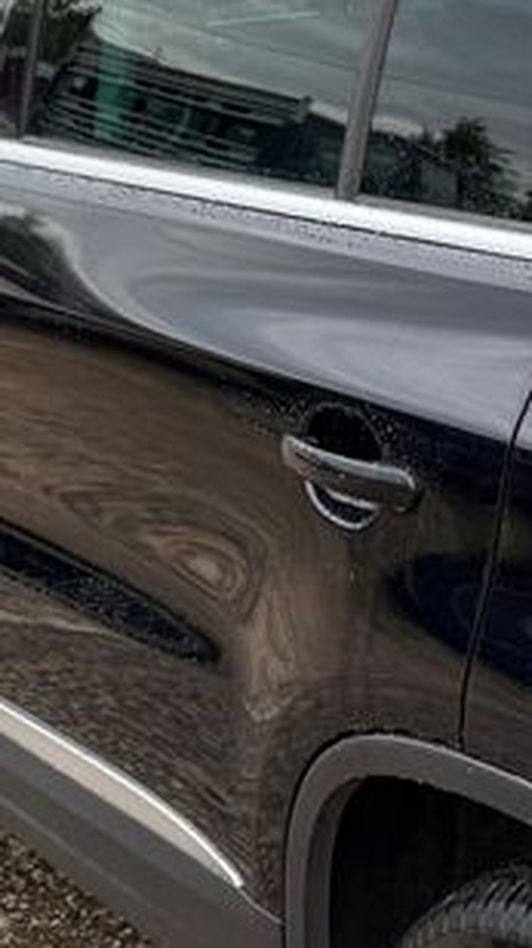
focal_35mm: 87
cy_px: 563
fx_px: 2184
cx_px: 836
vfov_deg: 24.4
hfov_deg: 13.0
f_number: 1.78
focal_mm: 6.76
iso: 80
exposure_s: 1/121
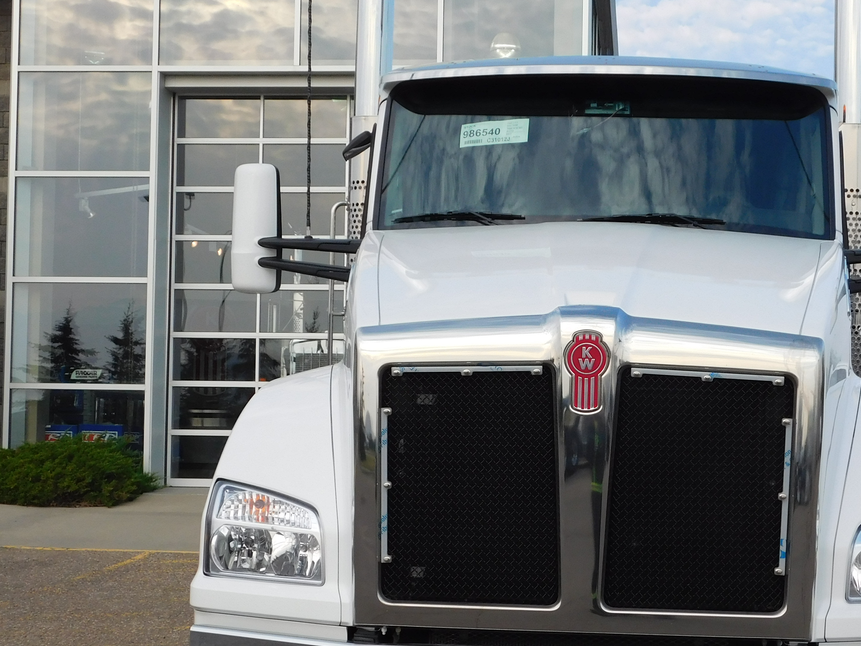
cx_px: 557
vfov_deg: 25.6
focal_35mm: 57
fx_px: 1418
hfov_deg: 33.5
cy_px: 380
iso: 125
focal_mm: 6.3
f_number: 3.5
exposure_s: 1/640
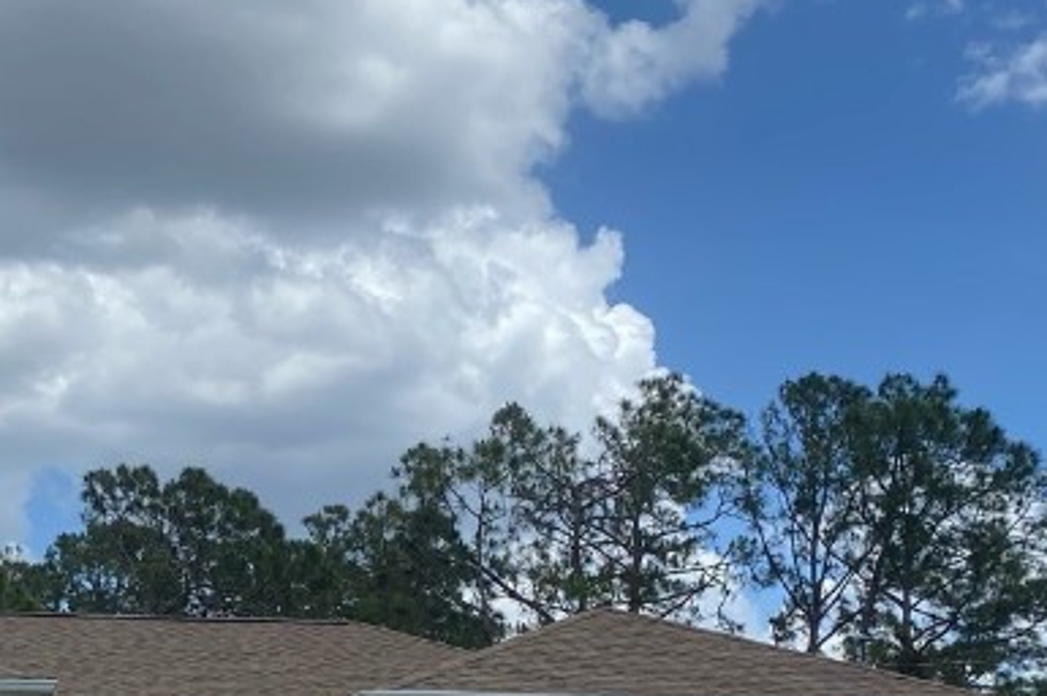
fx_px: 2092
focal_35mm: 72
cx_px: 258
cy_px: 644
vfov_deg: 18.5
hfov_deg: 27.7
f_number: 1.8
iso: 32
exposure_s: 1/4608
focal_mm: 4.25
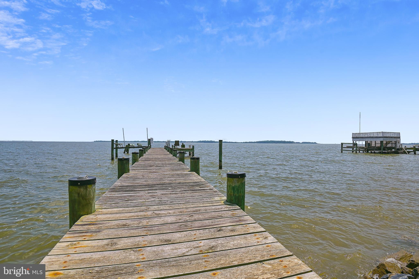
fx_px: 186
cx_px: 210
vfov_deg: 73.7
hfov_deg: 96.8
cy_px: 140
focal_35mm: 16
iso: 160
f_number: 10
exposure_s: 1/500
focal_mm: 16
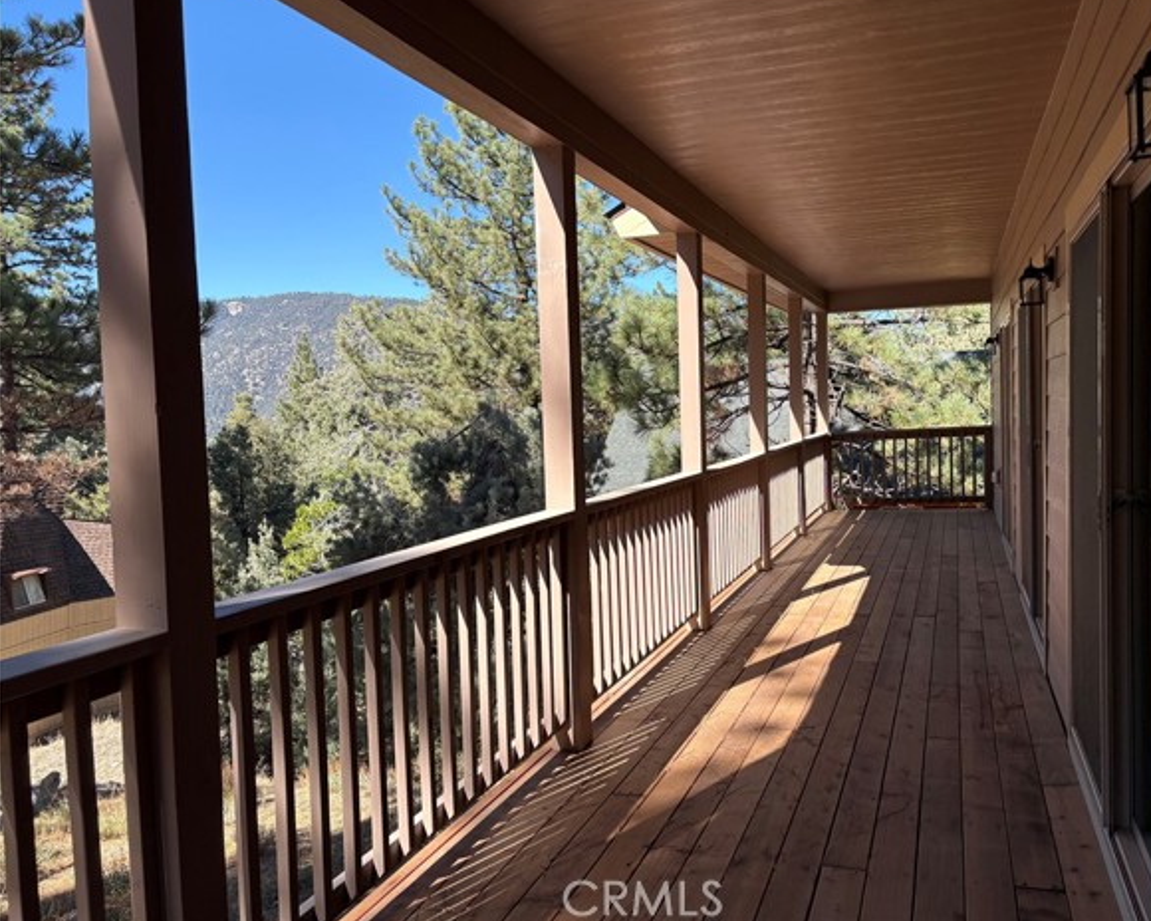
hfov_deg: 62.1
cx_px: 633
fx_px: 954
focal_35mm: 28
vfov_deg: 51.5
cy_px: 451
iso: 50
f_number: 1.6
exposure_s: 1/1155
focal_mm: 5.96
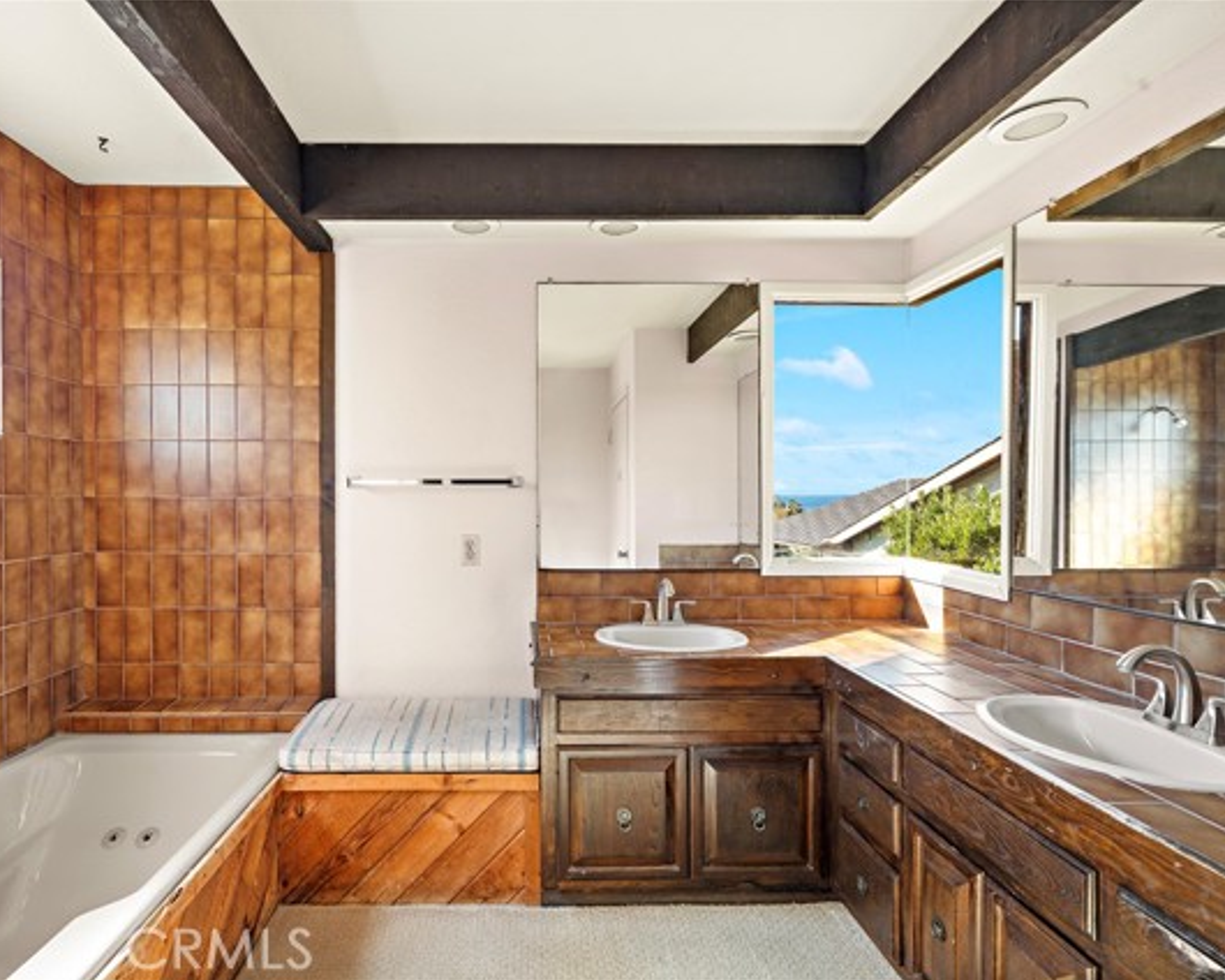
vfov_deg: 77.0
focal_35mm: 17
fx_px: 616
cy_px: 490
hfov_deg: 89.1
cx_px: 525
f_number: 8
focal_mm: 15
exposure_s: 1/10
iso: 200
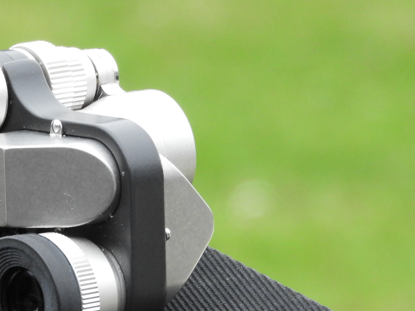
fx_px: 6845
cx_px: -32
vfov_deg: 2.6
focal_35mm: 571
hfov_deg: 3.5
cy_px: 185
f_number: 5.5
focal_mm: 44.8
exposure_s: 1/50
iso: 400
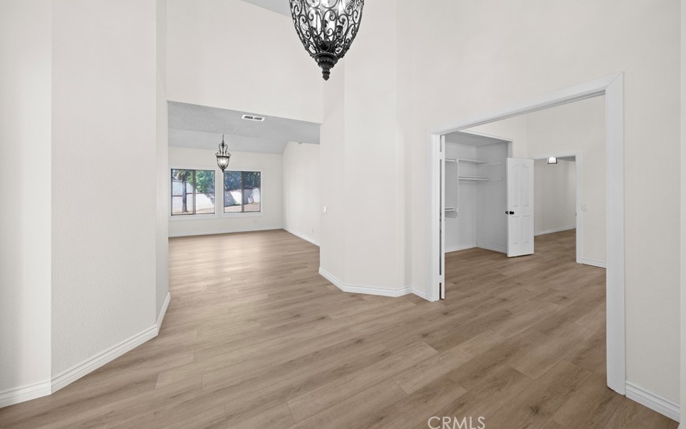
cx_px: 357
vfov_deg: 82.5
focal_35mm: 13
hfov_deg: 109.3
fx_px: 243
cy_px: 190
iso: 800
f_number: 5
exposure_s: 1/100
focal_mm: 12
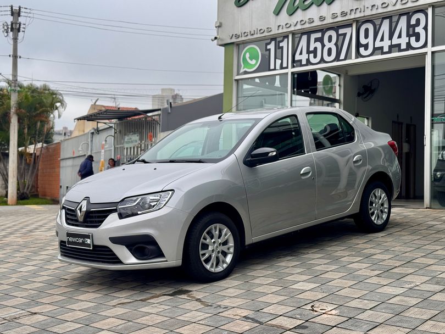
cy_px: 167
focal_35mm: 48
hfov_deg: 39.6
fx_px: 617
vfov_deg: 30.3
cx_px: 222
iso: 64
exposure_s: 1/3610
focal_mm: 6.76
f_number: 1.78
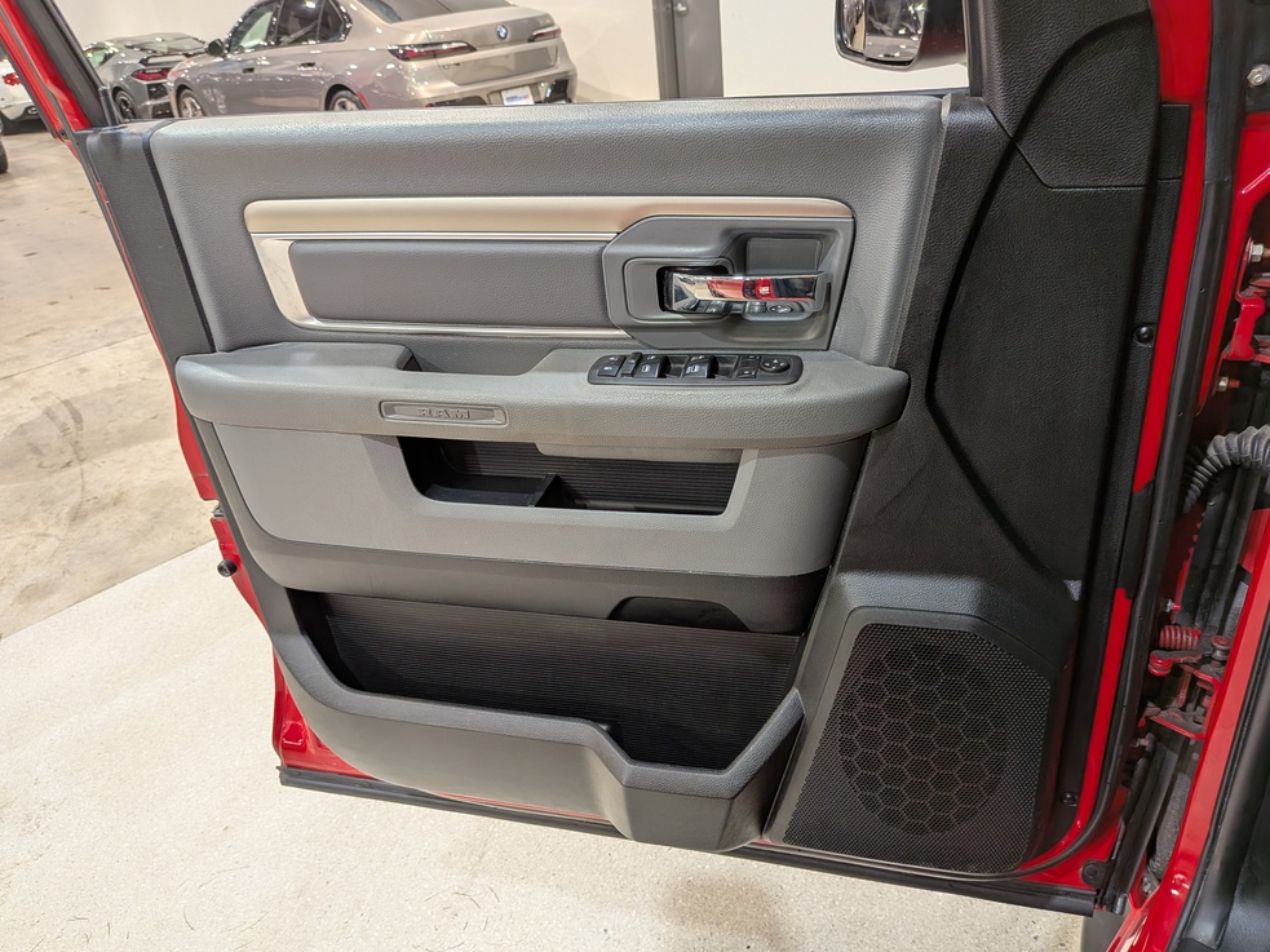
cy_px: 495
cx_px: 654
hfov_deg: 69.4
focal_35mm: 25
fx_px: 917
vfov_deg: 54.9
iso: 36
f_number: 1.7
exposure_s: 1/33.3
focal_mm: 4.53
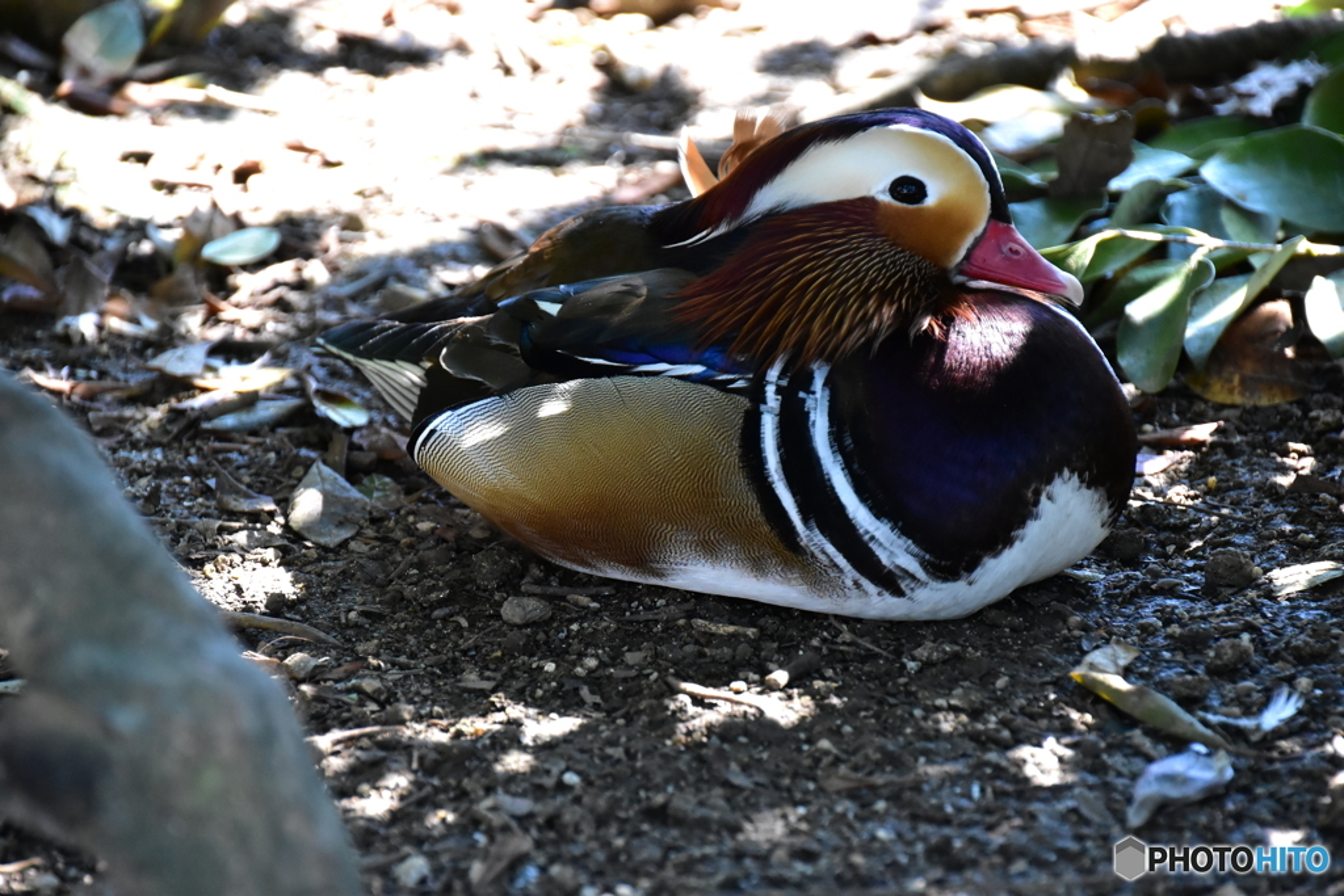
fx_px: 11201
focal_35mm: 300
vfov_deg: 4.6
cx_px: 672
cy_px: 448
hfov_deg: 6.9
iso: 3200
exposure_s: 1/320
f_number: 6.3
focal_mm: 200
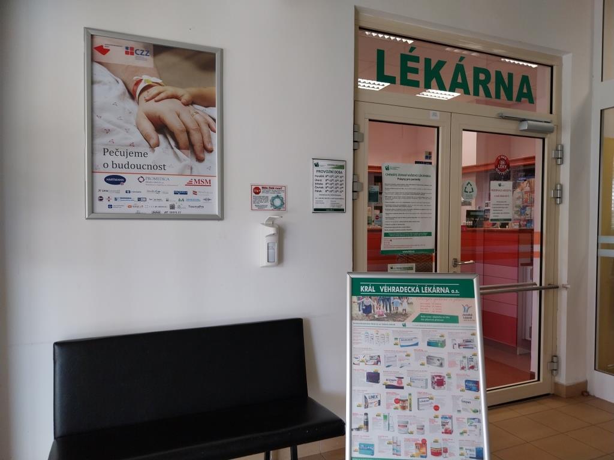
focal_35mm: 26
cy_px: 230
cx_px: 307
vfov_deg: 53.1
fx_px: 461
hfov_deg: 67.3
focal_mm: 4
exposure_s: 1/50
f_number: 1.8
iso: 50
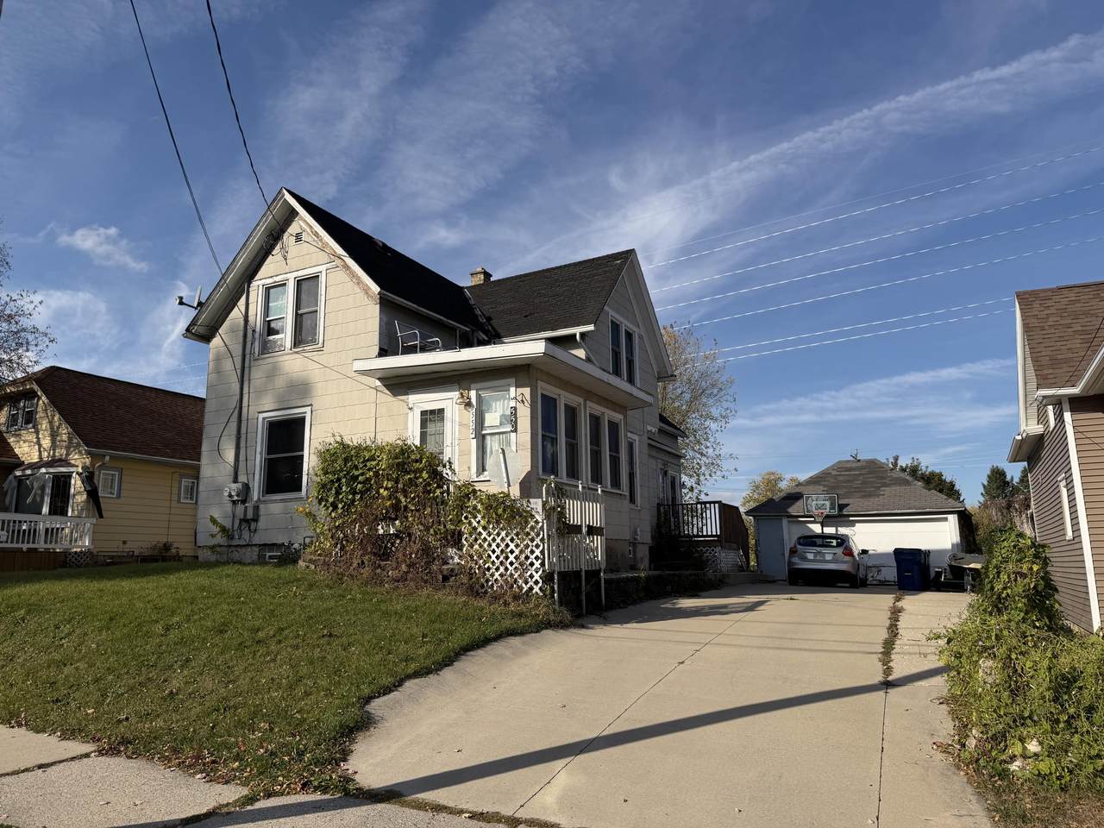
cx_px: 552
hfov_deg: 71.6
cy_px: 414
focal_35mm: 24
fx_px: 765
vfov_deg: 56.8
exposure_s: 1/5714
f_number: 1.78
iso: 80
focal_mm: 6.76
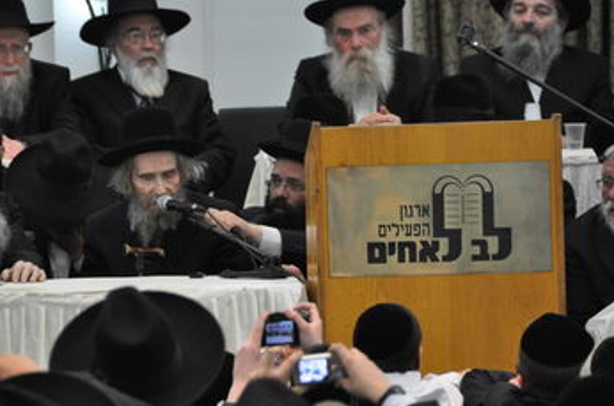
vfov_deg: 3.9
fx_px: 5905
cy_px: 191
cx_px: 263
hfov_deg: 6.0
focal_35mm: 347
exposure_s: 1/80
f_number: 5.6
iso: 1600
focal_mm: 200
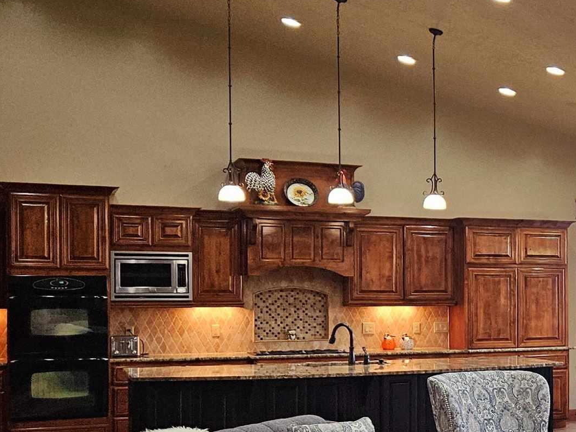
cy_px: 316
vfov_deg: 21.8
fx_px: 1115
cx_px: 679
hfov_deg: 26.1
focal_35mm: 67
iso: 200
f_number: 1.8
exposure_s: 1/120
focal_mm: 5.4
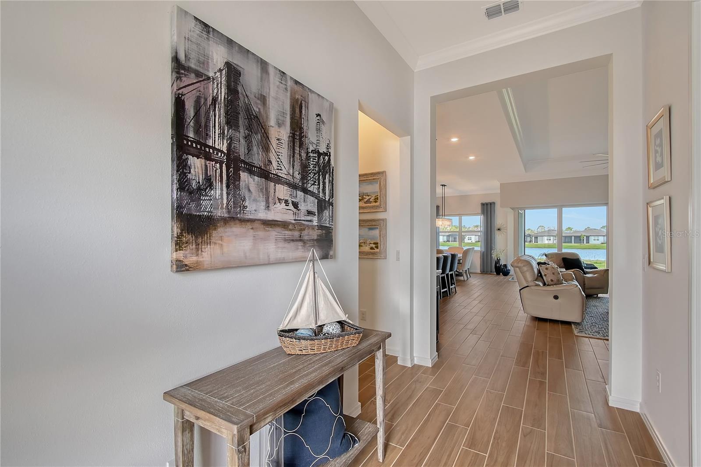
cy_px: 234
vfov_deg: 77.3
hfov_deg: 100.4
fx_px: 292
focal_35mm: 15
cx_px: 350
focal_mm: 10
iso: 800
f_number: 10
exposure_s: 1/250
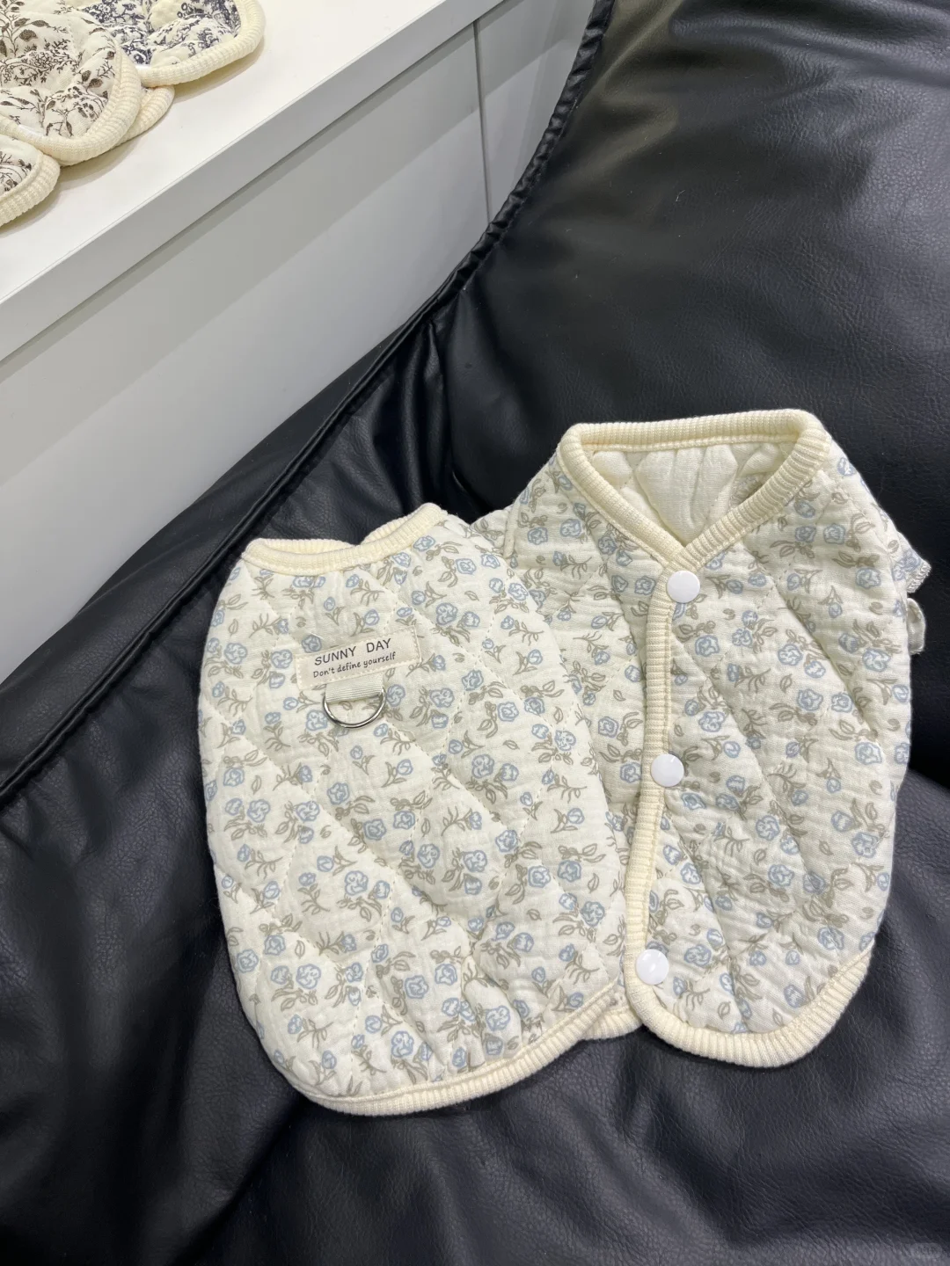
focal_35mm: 26
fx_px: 951
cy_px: 633
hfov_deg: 53.1
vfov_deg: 67.3
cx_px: 475
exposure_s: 1/100
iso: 80
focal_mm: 5.1
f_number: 1.6
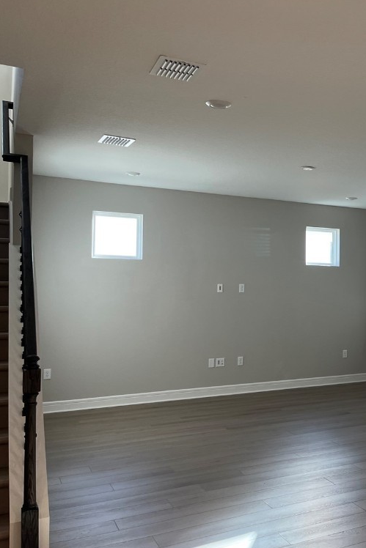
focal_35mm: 37
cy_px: 276
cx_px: 362
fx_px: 564
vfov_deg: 51.9
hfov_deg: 33.1
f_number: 1.6
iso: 80
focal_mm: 5.1
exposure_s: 1/120
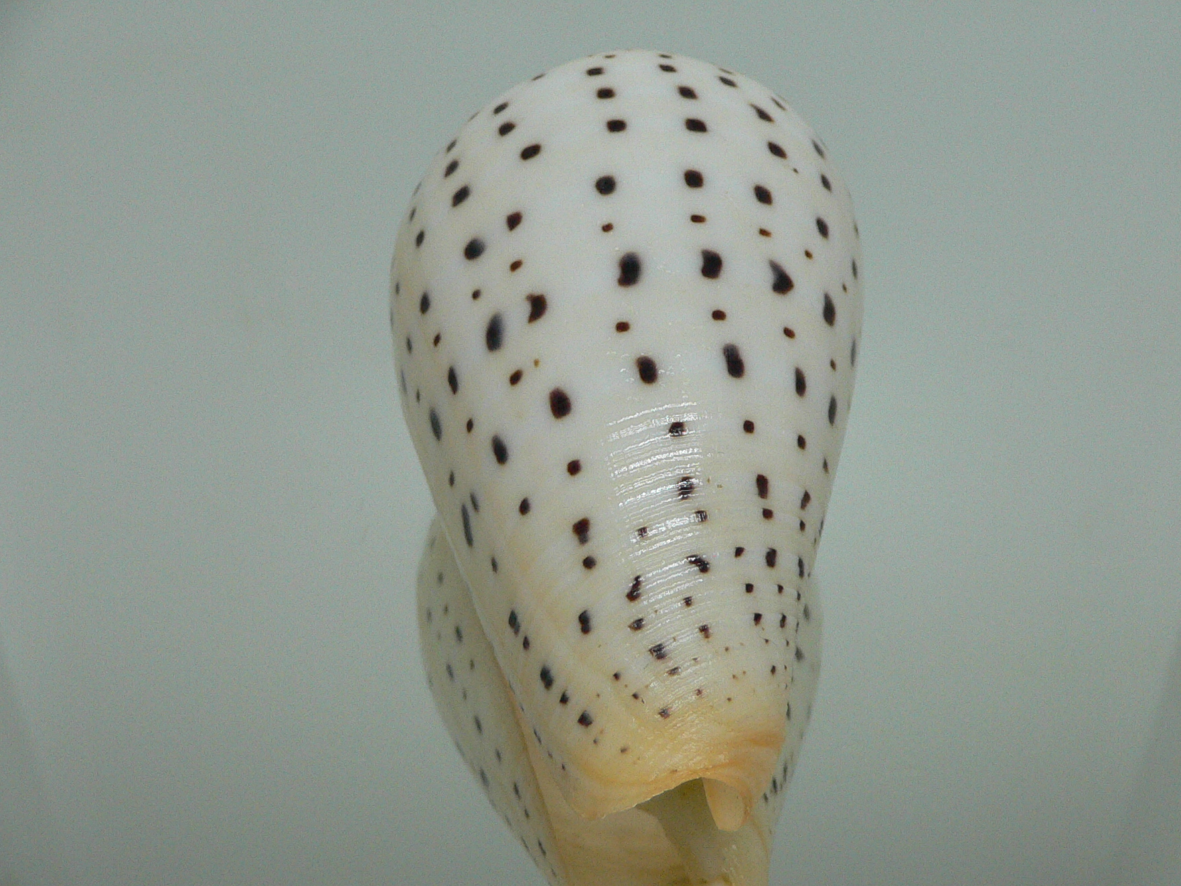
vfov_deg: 36.0
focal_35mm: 40
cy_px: 456
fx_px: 1365
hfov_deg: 46.8
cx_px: 639
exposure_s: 1/60
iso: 200
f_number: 2.8
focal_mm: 4.6
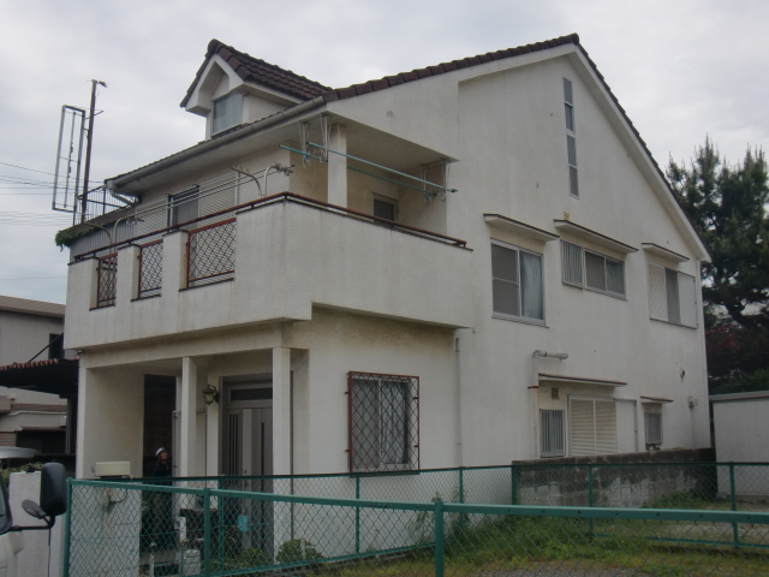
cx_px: 384
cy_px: 288
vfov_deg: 37.7
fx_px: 844
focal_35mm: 38
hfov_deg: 49.0
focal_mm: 6.66
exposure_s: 1/500
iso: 64
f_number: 3.9
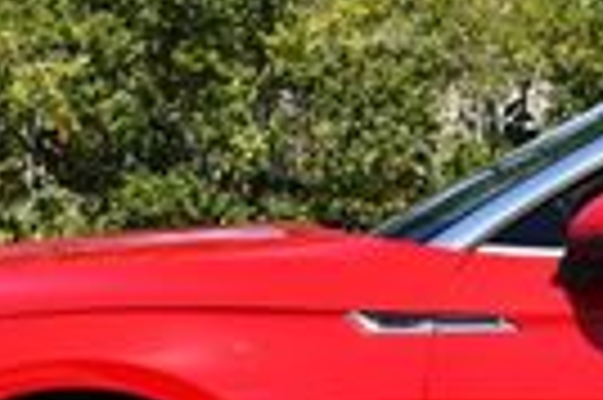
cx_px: 918
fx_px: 4166
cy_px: 40
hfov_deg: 8.1
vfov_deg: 5.5
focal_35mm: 249
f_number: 8
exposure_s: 1/250
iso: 110
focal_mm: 26
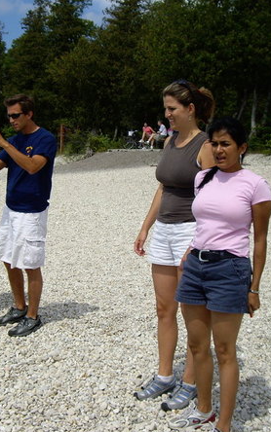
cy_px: 201
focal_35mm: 58
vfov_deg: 35.1
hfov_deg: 22.4
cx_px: 111
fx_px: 685
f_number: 4.3
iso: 50
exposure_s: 1/640
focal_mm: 6.2
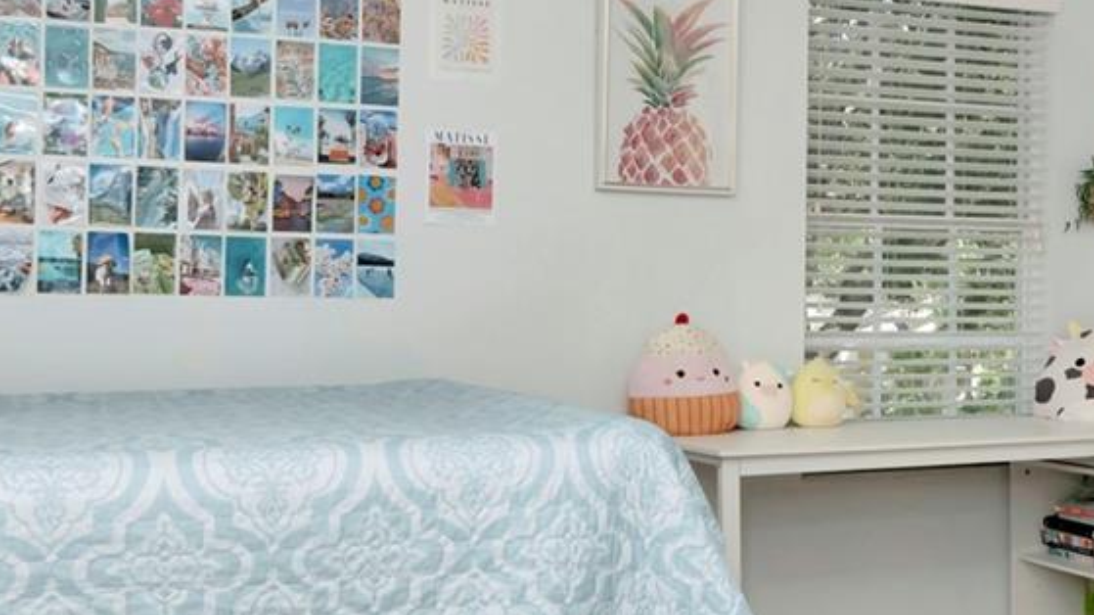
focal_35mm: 50
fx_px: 1435
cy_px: 321
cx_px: 611
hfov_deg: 41.7
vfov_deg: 24.2
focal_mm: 11
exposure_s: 1/200
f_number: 10
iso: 640
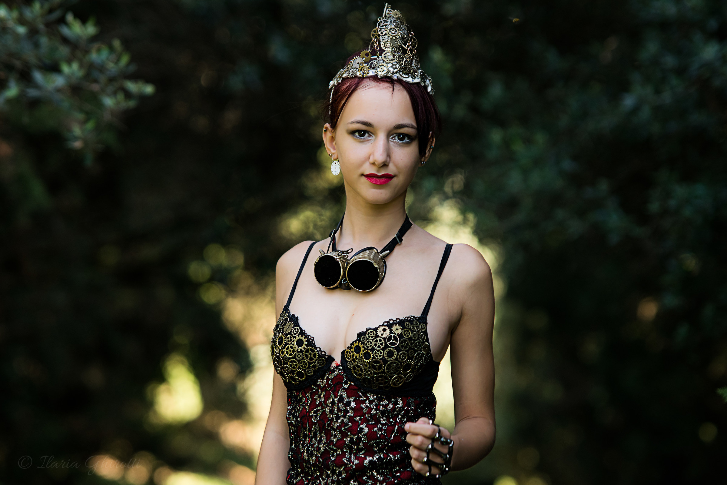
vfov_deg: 7.5
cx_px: 364
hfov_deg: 11.2
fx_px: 3695
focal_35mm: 183
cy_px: 242
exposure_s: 1/400
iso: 400
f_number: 3.2
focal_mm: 122
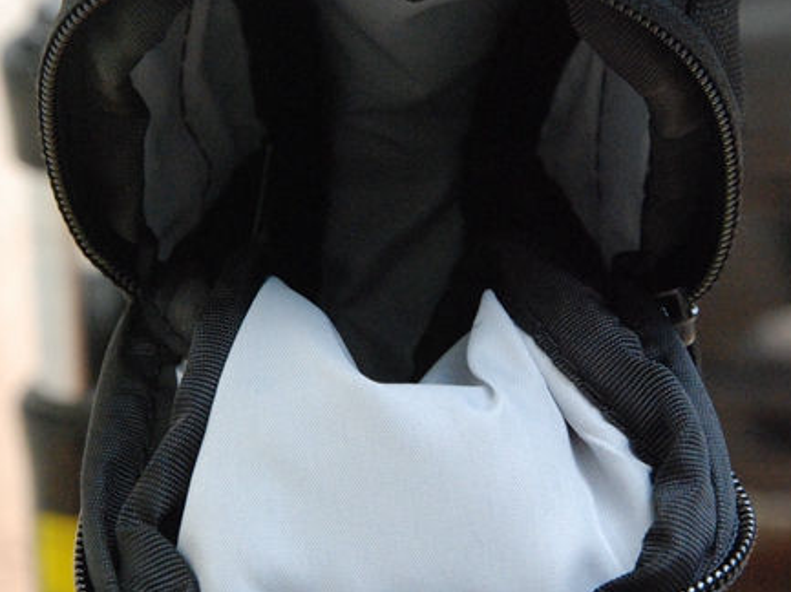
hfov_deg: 9.3
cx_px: 422
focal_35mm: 213
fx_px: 4859
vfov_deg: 7.0
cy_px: 307
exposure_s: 1/400
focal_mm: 85
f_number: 13
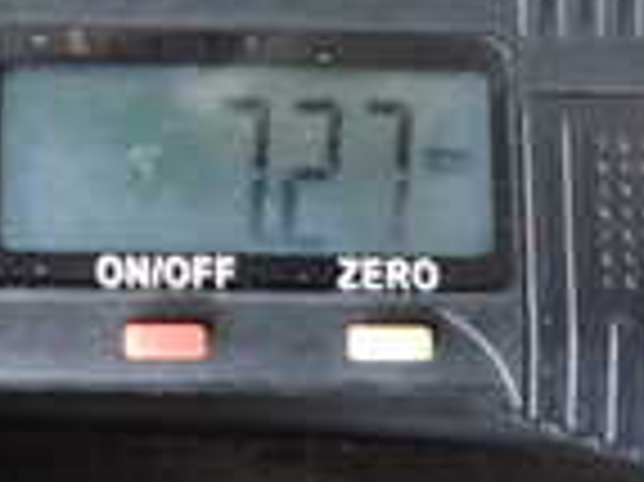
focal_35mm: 105
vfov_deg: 13.7
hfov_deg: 18.5
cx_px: 108
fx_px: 1952
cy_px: -68
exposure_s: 1/30
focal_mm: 4.5
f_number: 2
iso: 640
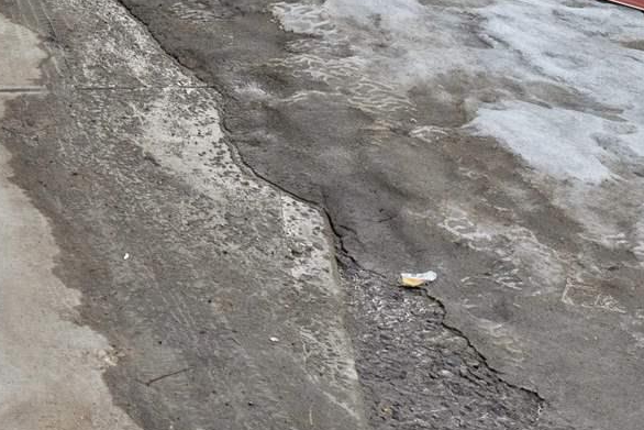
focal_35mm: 111
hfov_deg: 15.2
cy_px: -549
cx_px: -612
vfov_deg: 10.8
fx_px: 1987
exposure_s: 1/200
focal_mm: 21.2
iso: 500
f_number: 6.3
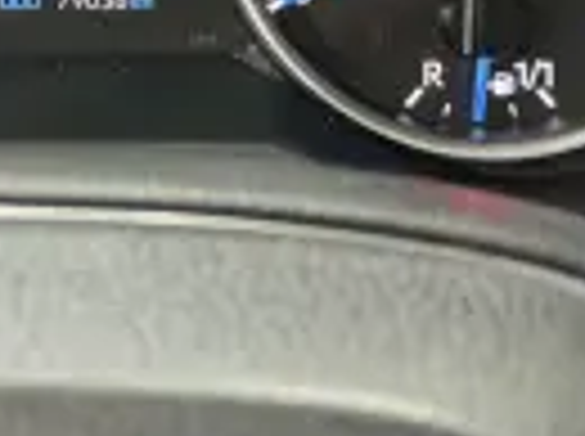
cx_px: 36
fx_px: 2244
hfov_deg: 14.7
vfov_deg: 10.9
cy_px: -67
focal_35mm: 133
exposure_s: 1/25
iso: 500
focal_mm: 6.76
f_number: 1.78
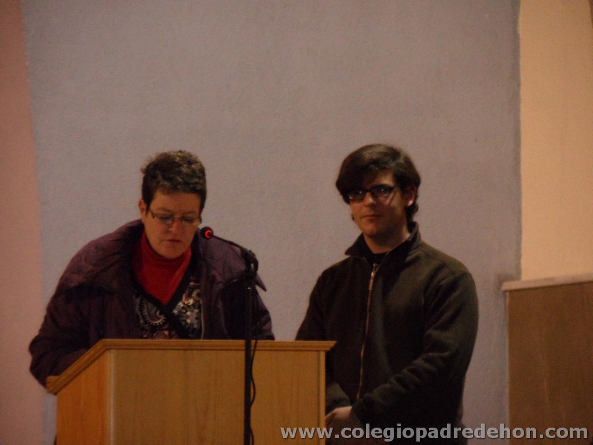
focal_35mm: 270
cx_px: 296
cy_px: 222
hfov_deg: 7.3
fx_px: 4625
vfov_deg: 5.5
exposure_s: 1/60
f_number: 5
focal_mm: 44.4
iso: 640
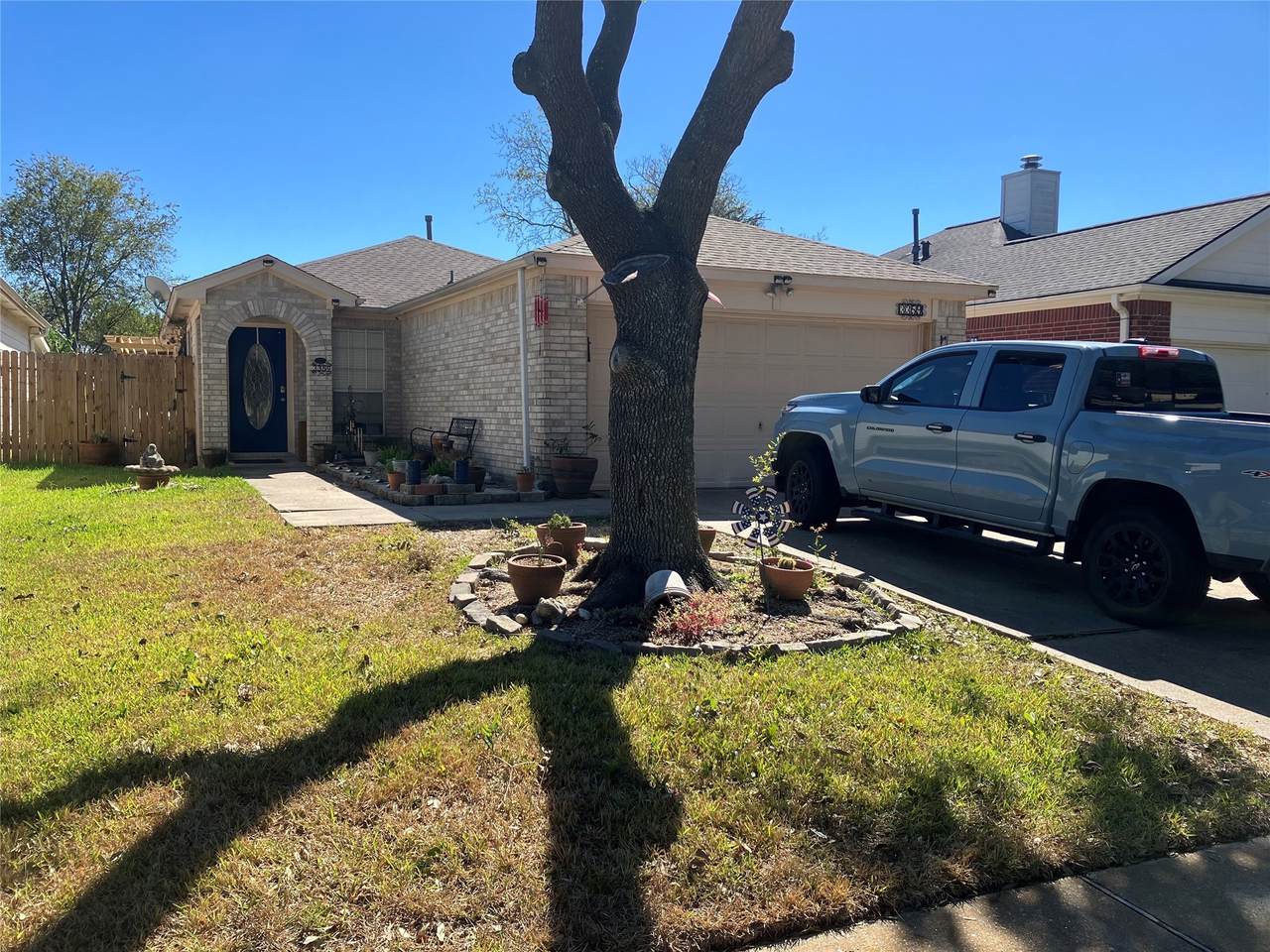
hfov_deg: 63.4
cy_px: 476
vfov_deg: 49.7
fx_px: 1027
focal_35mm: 28
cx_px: 635
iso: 32
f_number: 1.8
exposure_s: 1/1312
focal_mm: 3.99
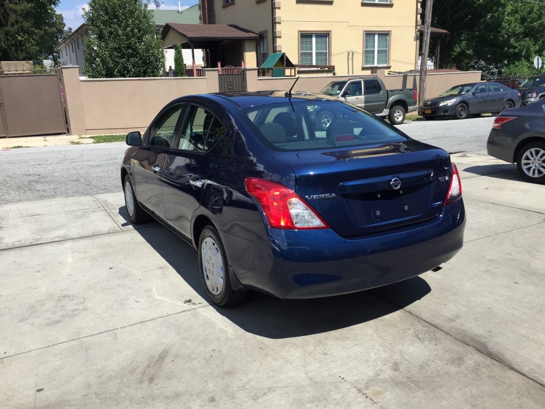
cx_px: 272
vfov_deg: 48.2
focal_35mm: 29
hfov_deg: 61.7
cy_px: 204
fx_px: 457
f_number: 2.2
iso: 32
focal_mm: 4.15
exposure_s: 1/1522
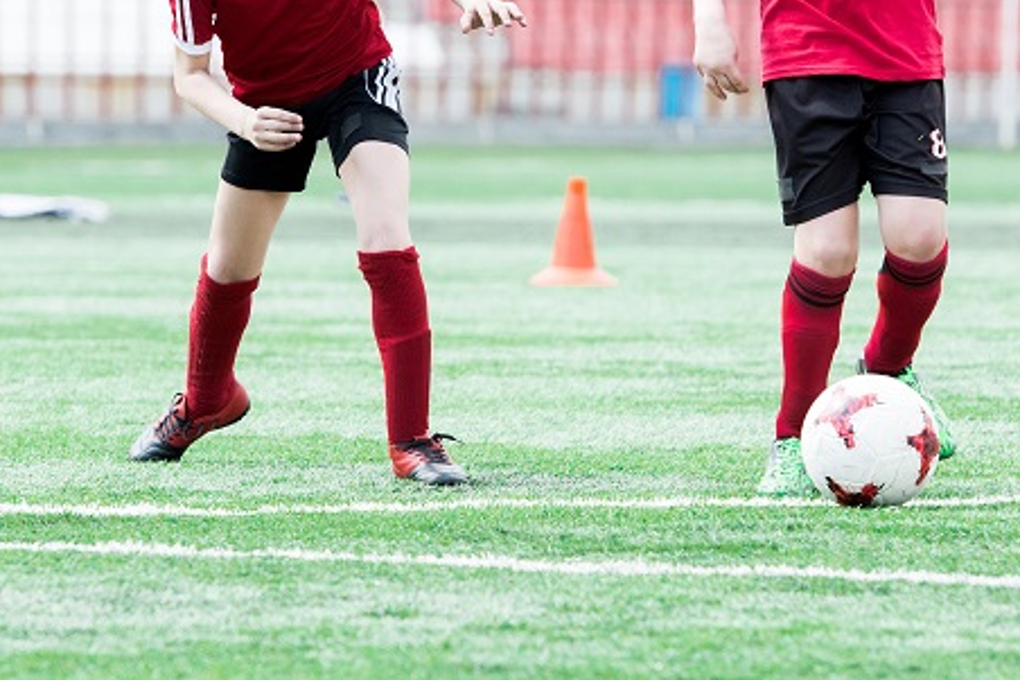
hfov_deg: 5.2
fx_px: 11272
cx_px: 600
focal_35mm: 398
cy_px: 235
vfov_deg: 3.5
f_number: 5
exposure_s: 1/1600
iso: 640
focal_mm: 180
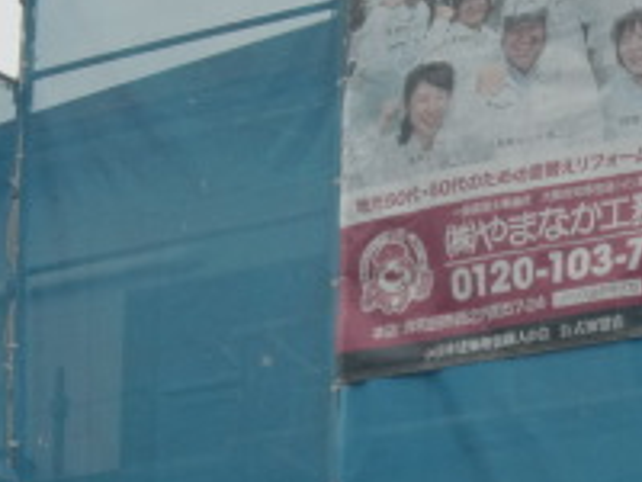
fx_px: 2967
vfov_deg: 9.2
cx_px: 648
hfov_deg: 12.2
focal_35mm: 160
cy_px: 469
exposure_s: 1/160
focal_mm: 8.68
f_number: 4.2
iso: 64
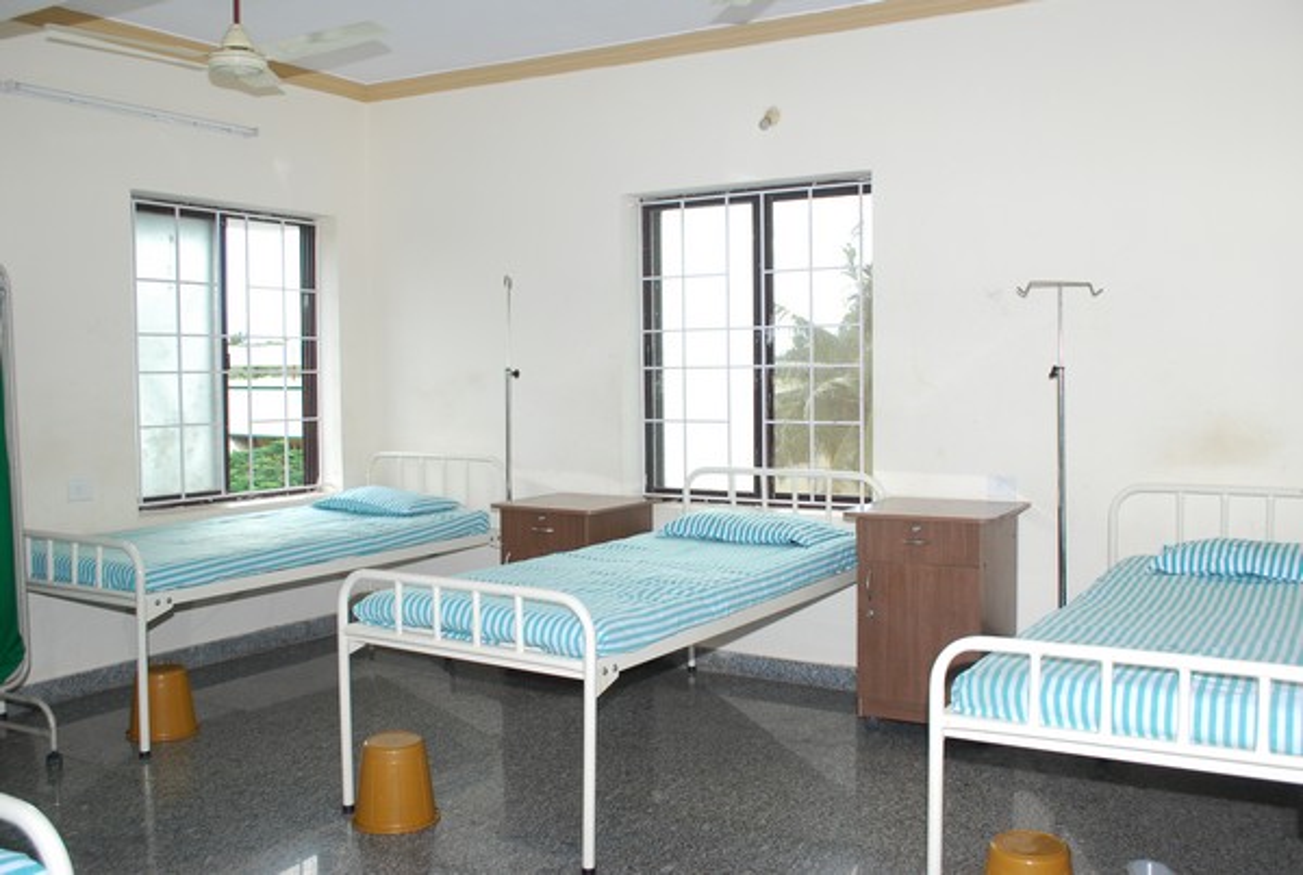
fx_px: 1197
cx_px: 652
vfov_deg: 40.2
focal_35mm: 33
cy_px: 438
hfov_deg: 57.1
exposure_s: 1/125
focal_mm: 22
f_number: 7.1
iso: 400
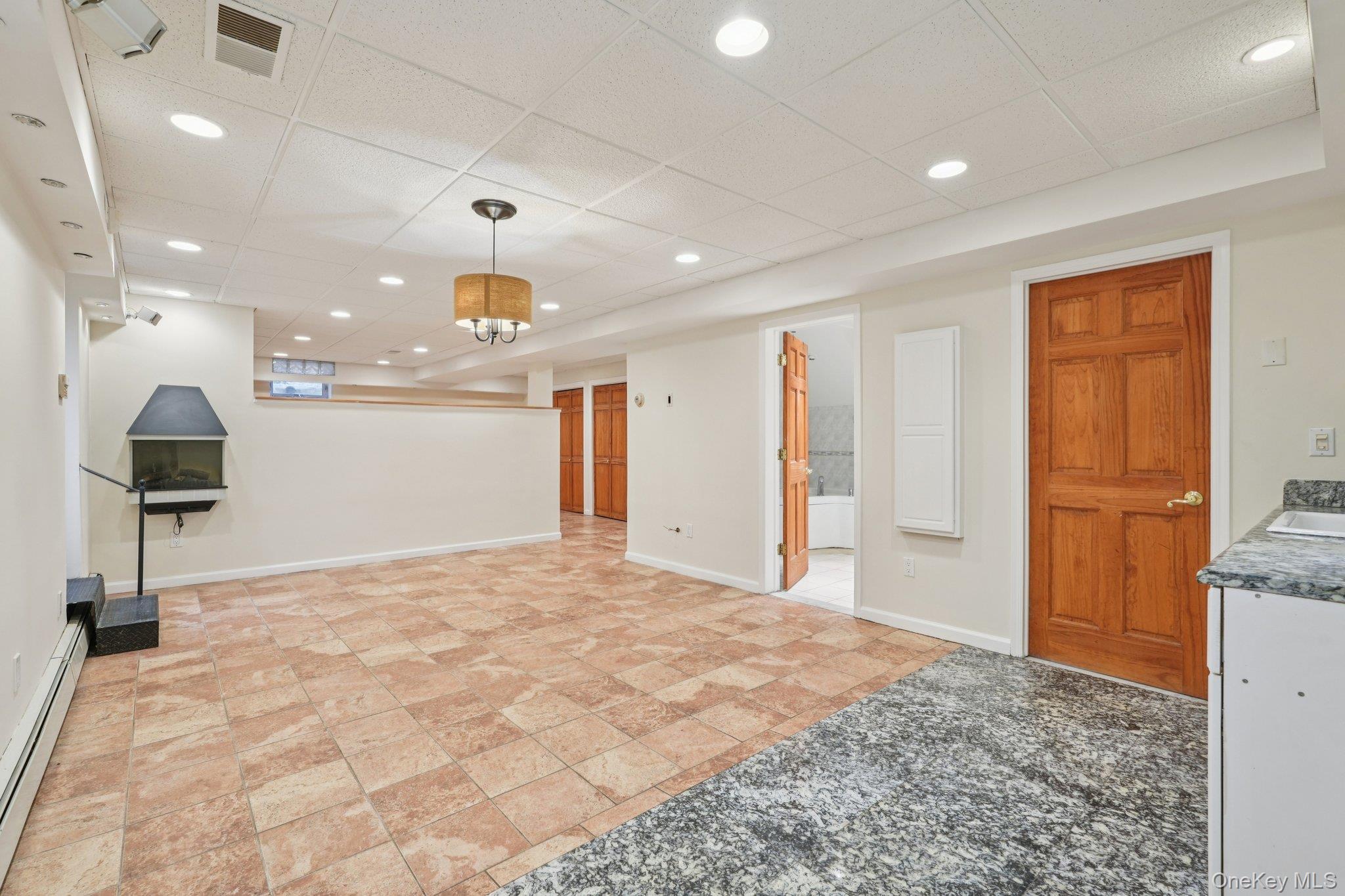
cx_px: 672
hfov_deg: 95.0
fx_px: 616
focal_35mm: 16
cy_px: 448
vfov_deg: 72.0
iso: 400
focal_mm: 16.5
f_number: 9
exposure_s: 1/10
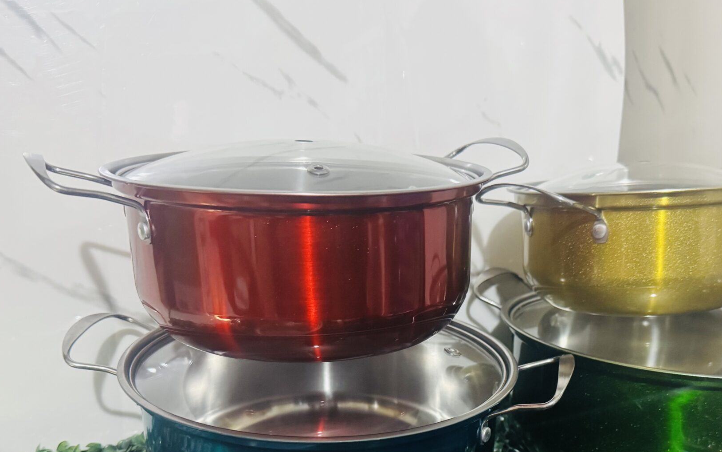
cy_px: 401
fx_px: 787
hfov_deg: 48.6
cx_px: 465
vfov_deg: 30.7
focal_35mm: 40
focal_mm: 6.76
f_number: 1.78
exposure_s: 1/50
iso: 800
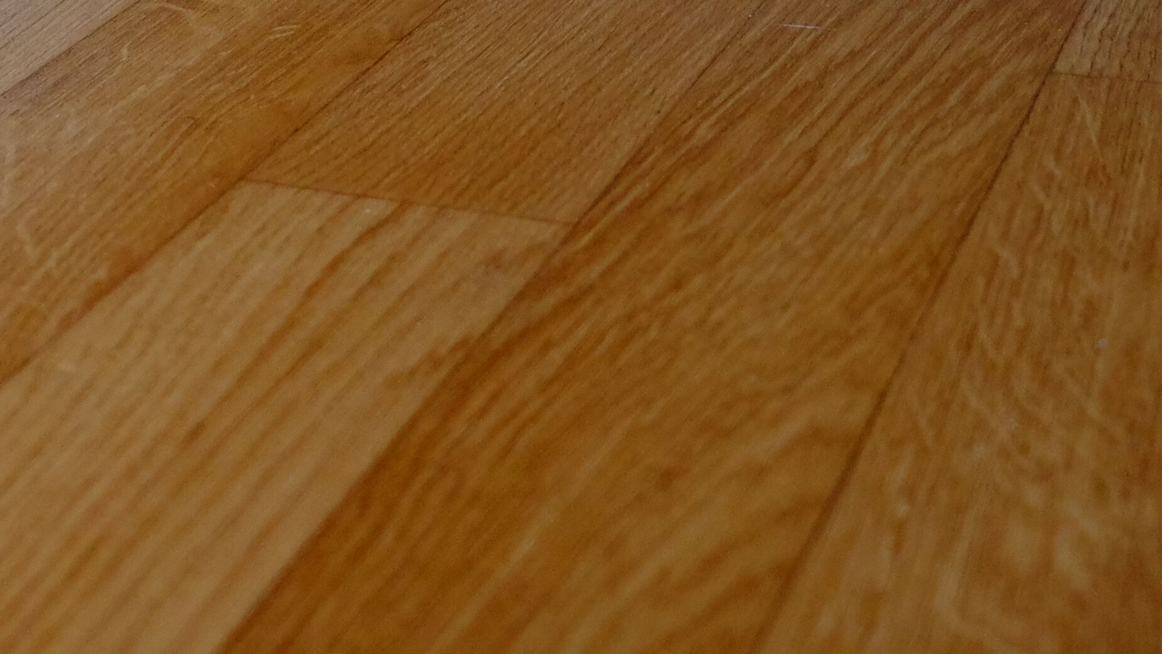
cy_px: -361
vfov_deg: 14.8
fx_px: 2311
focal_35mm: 75
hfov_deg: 28.2
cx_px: 699
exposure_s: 1/200
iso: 1250
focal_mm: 18
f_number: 2.8
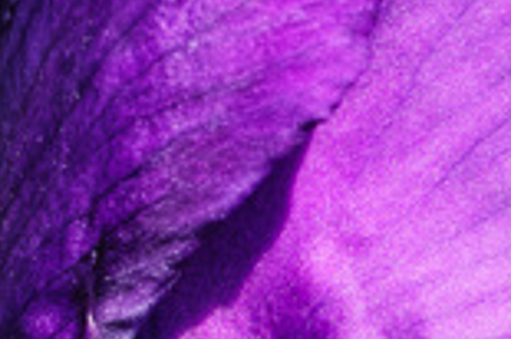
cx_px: 626
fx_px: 7033
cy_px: 536
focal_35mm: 496
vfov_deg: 2.8
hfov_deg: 4.1
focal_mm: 50
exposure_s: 1/320
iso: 200
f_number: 5.6
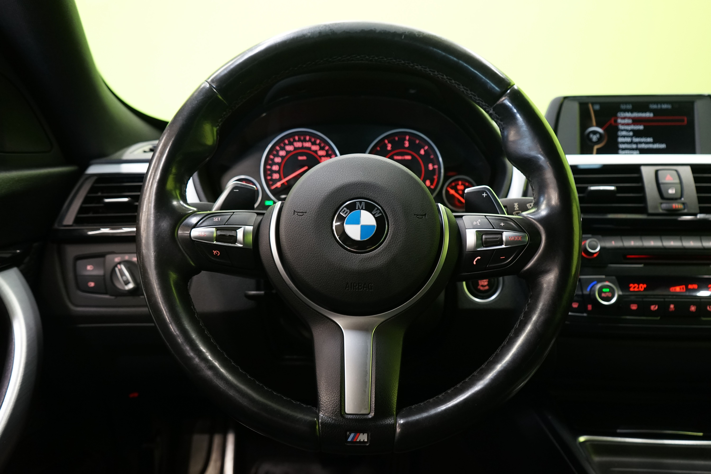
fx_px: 573
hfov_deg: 63.7
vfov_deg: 45.0
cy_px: 237
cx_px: 356
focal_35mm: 29
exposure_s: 1/15
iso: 1600
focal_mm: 29
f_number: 5
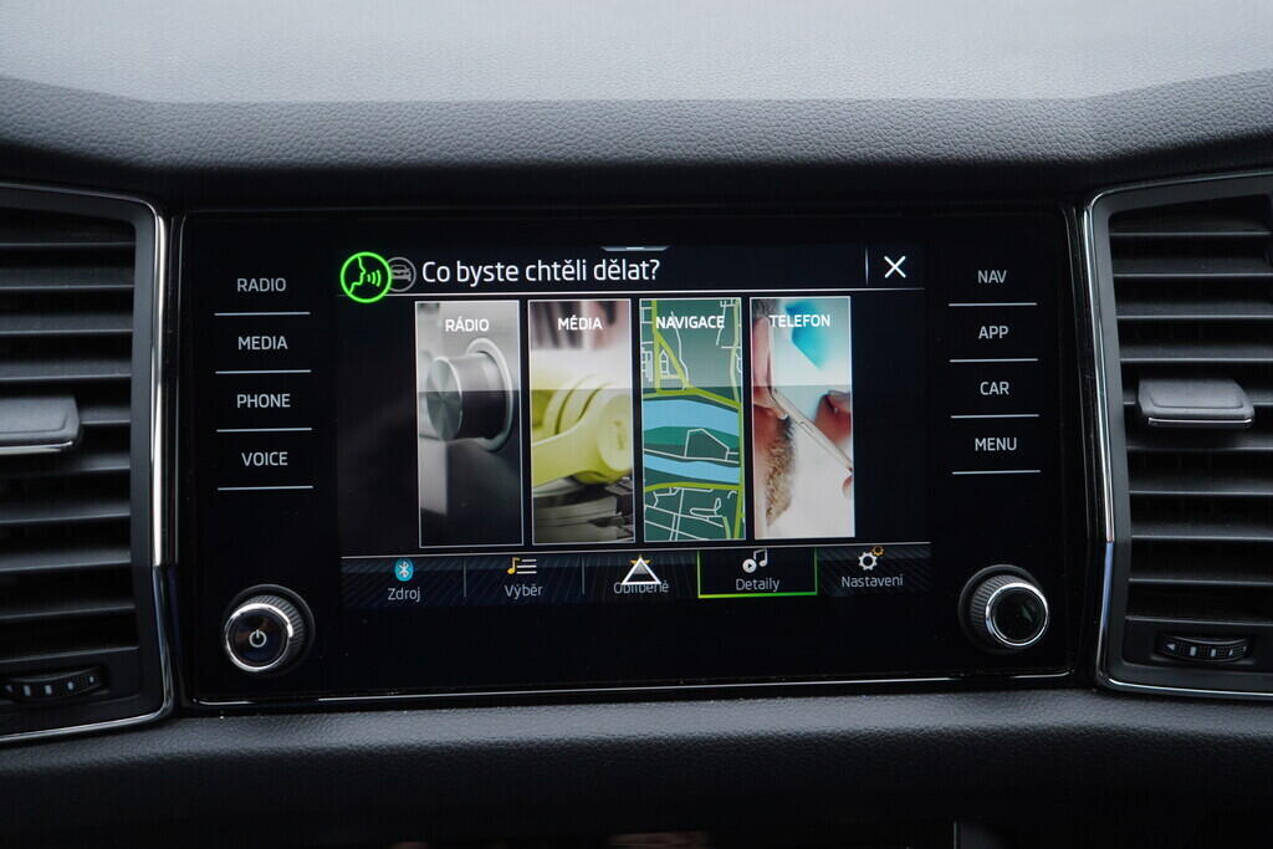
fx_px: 1273
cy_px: 424
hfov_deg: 53.1
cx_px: 636
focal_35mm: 36
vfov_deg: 36.9
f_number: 2.8
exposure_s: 1/40
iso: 160
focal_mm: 24
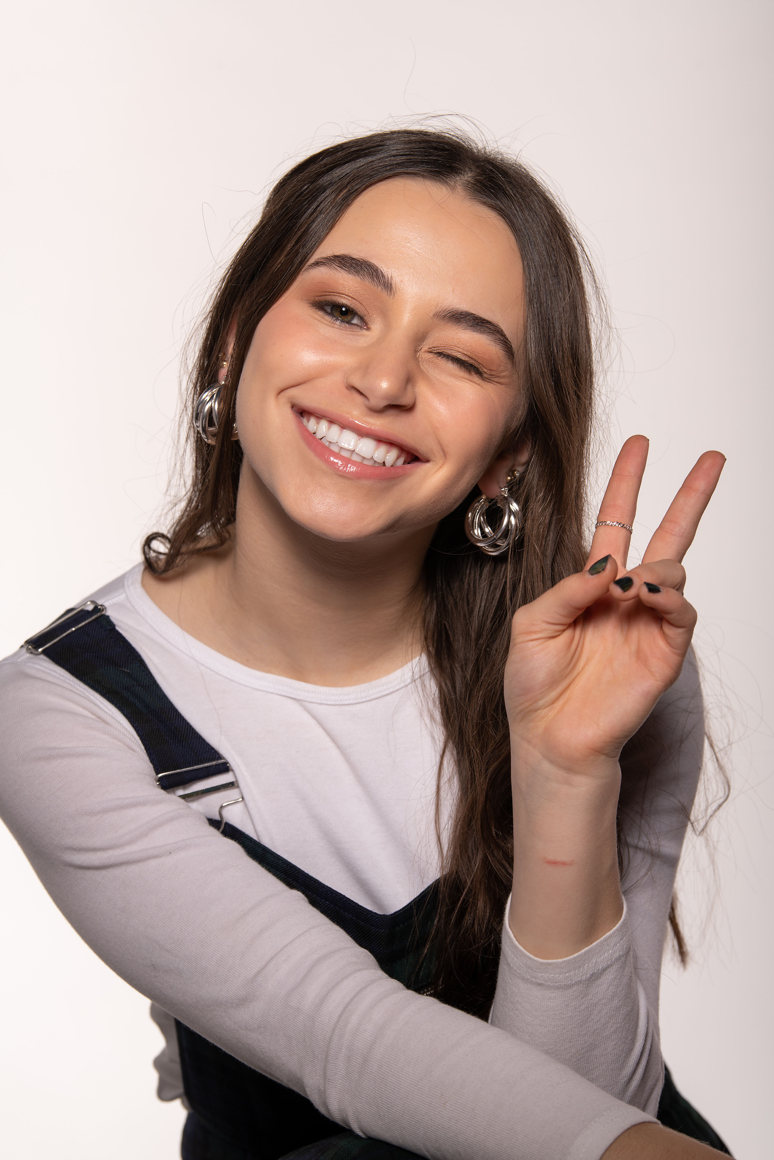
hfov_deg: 11.2
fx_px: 3934
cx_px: 387
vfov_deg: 16.8
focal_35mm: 122
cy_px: 580
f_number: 8
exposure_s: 1/200
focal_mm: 122
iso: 64
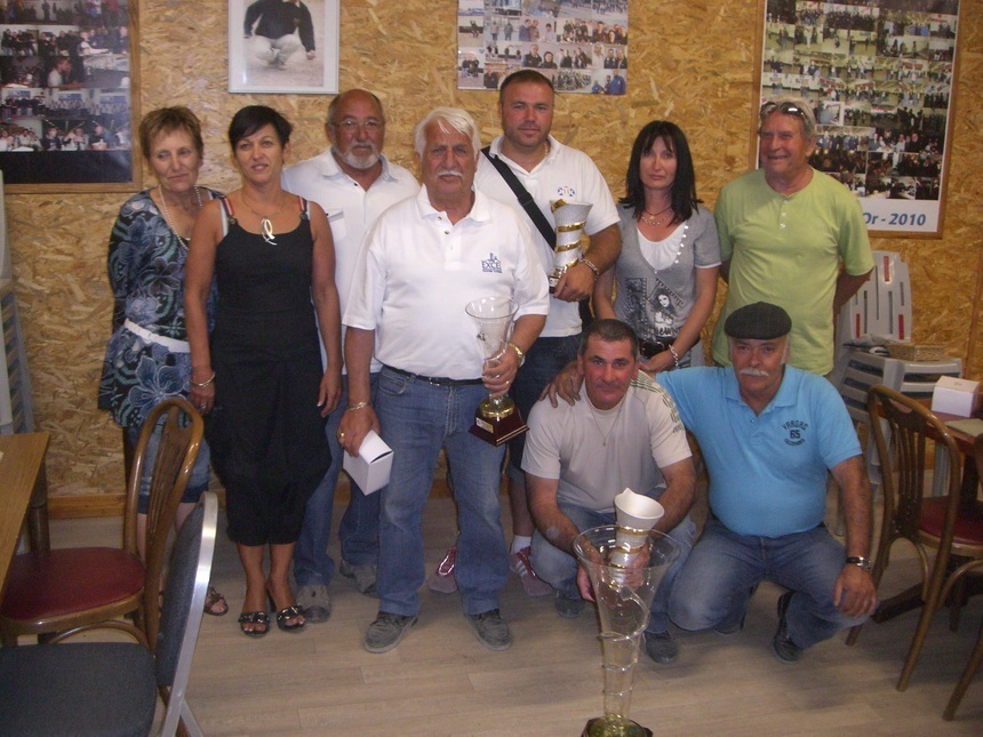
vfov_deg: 37.7
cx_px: 492
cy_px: 368
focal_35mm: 38
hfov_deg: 49.0
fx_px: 1079
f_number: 2.7
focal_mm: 6.2
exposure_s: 1/60
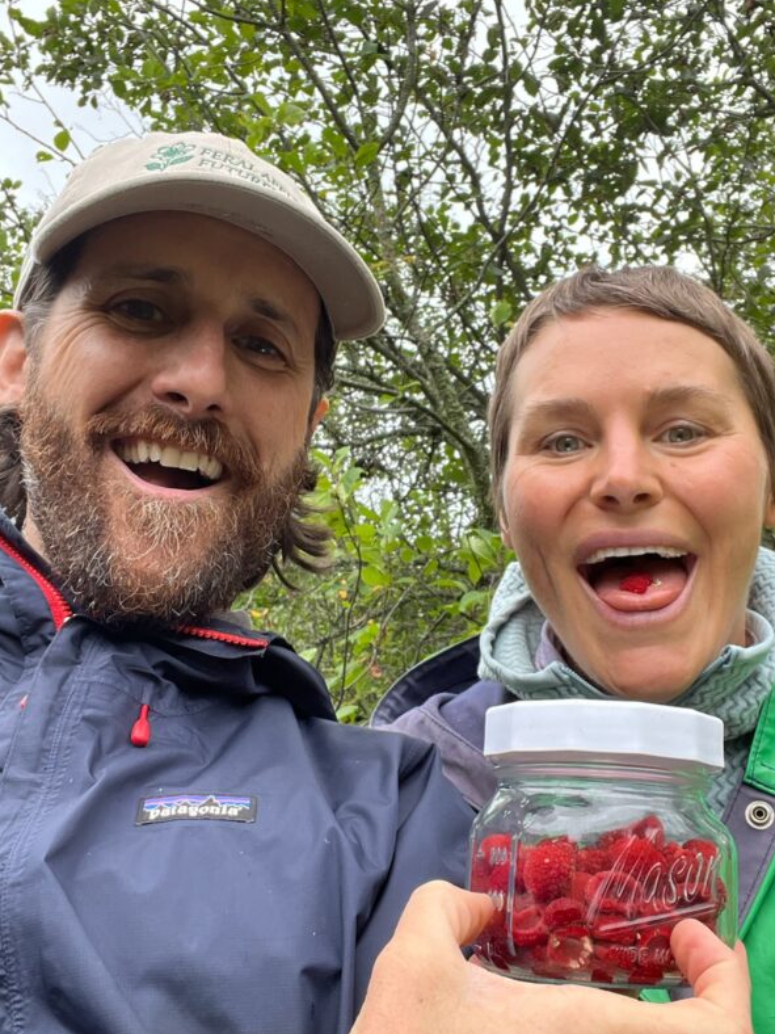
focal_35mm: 39
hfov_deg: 36.8
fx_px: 1164
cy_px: 516
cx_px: 441
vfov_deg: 47.9
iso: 32
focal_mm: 2.71
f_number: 2.2
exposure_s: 1/121
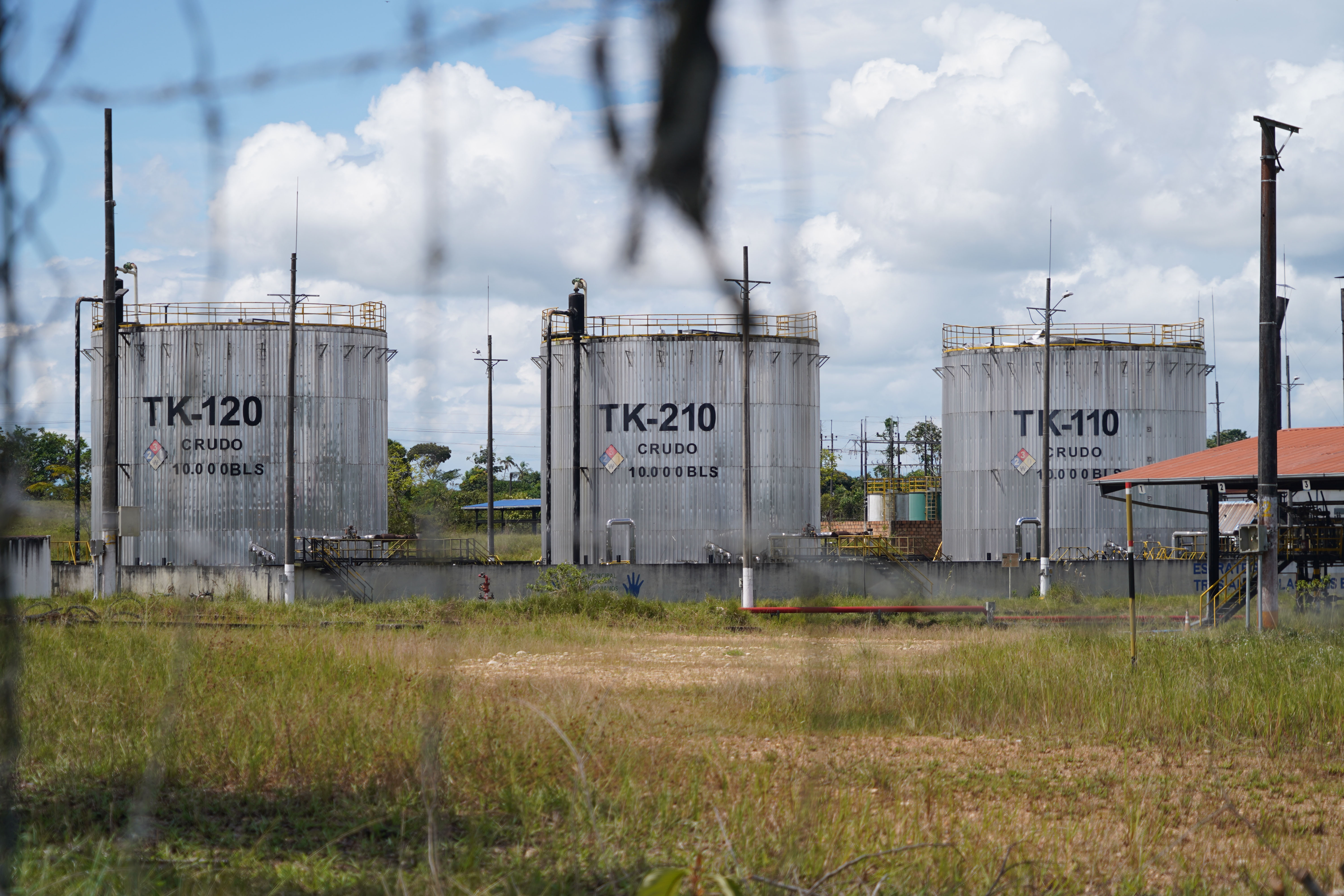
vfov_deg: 14.6
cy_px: 448
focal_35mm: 94
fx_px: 3509
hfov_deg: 21.7
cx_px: 672
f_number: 6.3
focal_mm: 94
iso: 100
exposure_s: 1/500
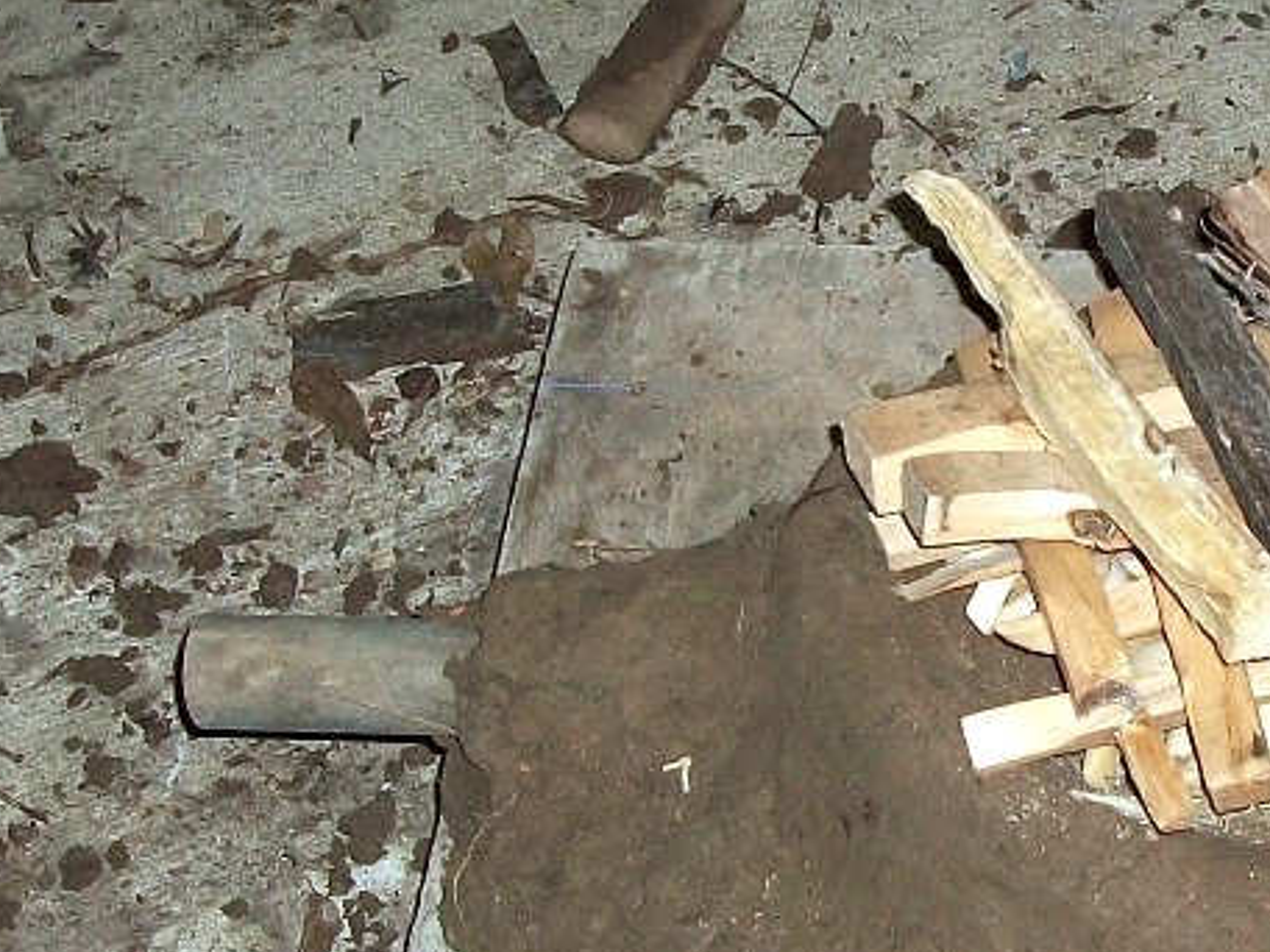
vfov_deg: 14.6
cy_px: 560
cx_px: 1203
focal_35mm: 101
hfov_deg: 19.0
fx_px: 3706
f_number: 2.9
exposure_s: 1/30
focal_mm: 5.7
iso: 80
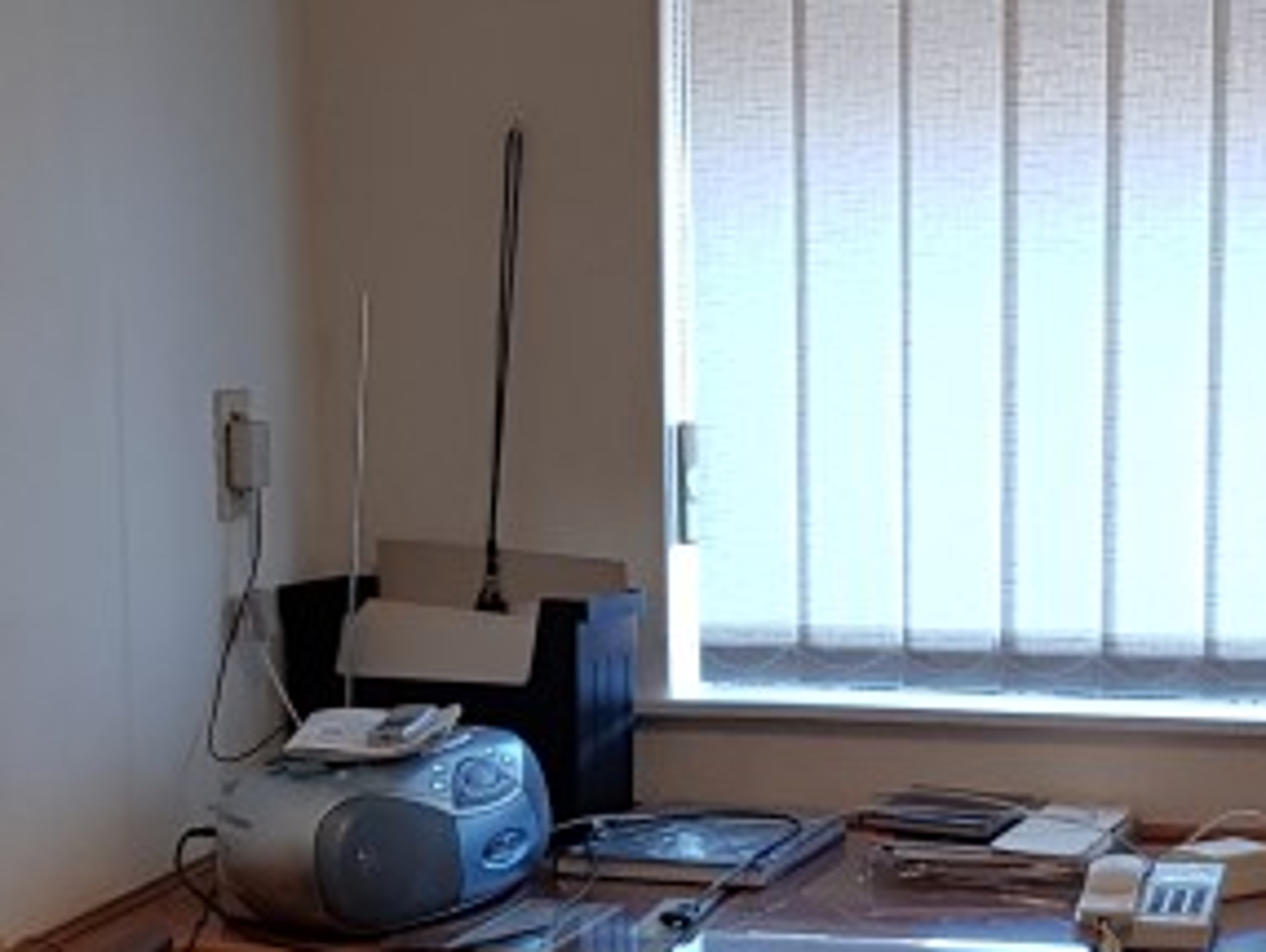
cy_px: 912
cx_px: 1054
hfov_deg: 20.8
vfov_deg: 15.7
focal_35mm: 93
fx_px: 3404
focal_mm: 4.2
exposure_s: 1/50
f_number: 1.7
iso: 80
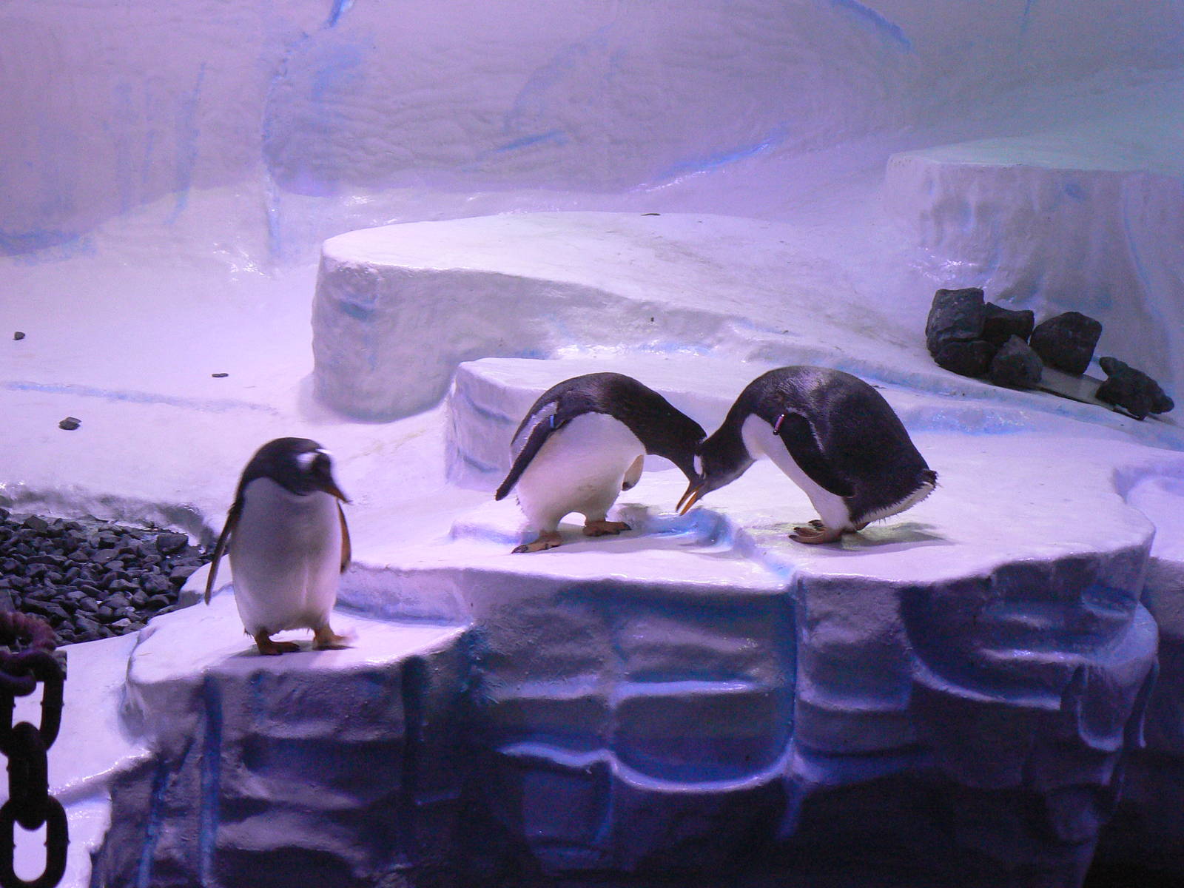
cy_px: 444
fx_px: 3728
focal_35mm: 109
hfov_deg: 18.0
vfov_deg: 13.6
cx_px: 592
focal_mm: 18.2
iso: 200
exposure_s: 1/25
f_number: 3.2
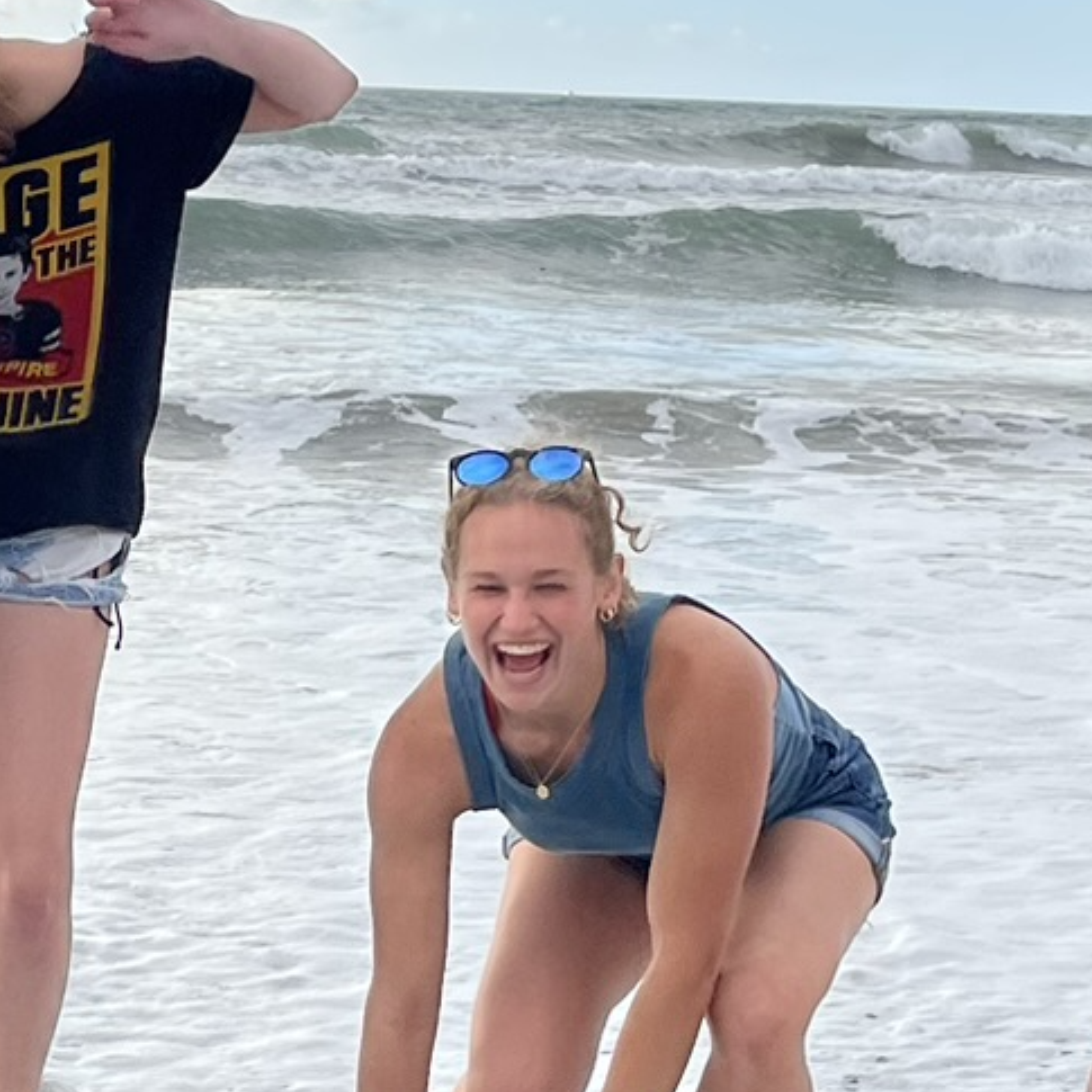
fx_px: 3462
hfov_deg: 17.6
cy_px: 799
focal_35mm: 97
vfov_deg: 17.8
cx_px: 99
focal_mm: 5.1
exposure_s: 1/2688
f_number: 1.6
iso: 50
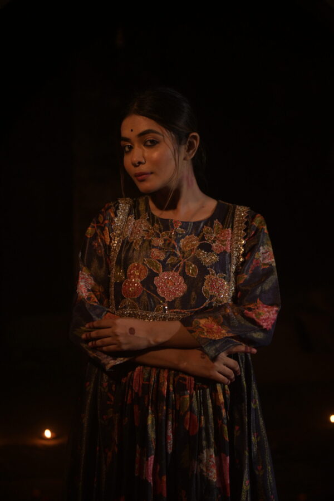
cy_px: 250
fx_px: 918
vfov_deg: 30.5
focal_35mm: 66
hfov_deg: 20.6
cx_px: 167
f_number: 2.8
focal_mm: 66
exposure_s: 1/125
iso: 1600
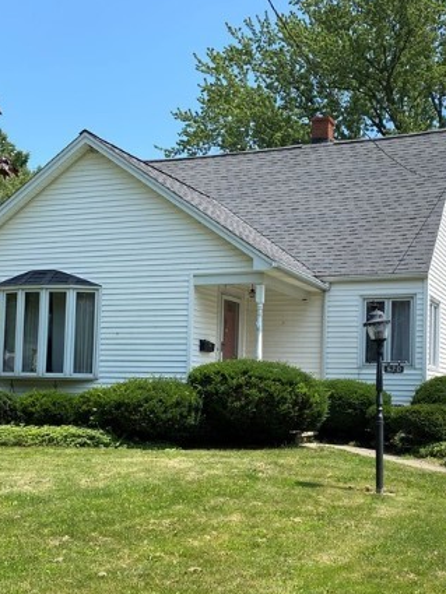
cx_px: 264
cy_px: 348
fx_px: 807
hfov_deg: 30.8
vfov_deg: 40.3
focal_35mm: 47
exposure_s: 1/2141
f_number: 1.8
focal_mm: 4.25
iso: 32
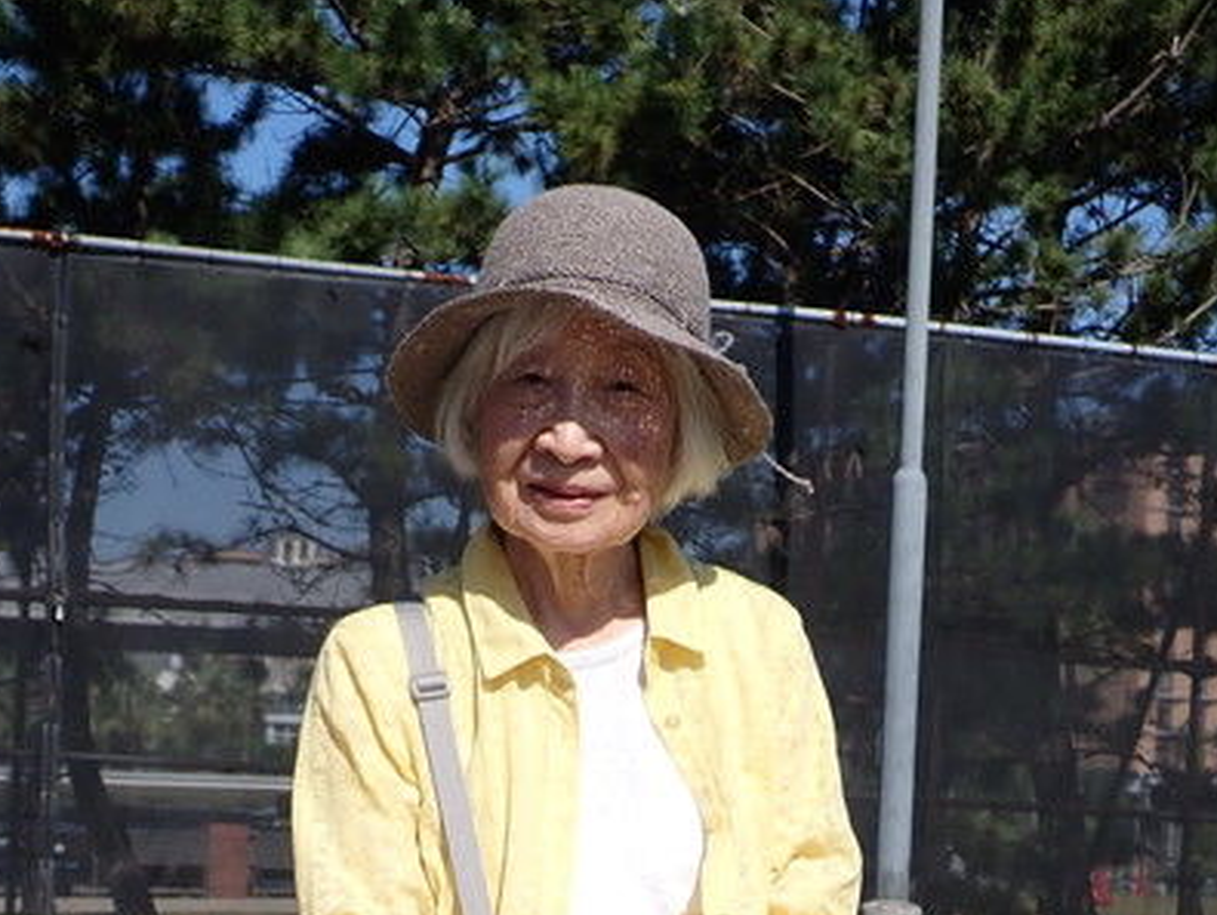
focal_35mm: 77
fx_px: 2710
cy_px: 878
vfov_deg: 18.7
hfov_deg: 25.3
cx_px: 602
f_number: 2.9
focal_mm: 7.8
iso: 100
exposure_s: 1/2000
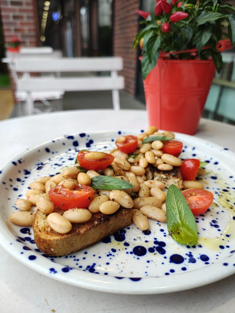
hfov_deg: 54.9
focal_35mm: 25
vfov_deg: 69.4
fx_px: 226
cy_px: 156
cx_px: 118
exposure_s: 1/120
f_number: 1.4
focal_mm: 5.89
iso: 252
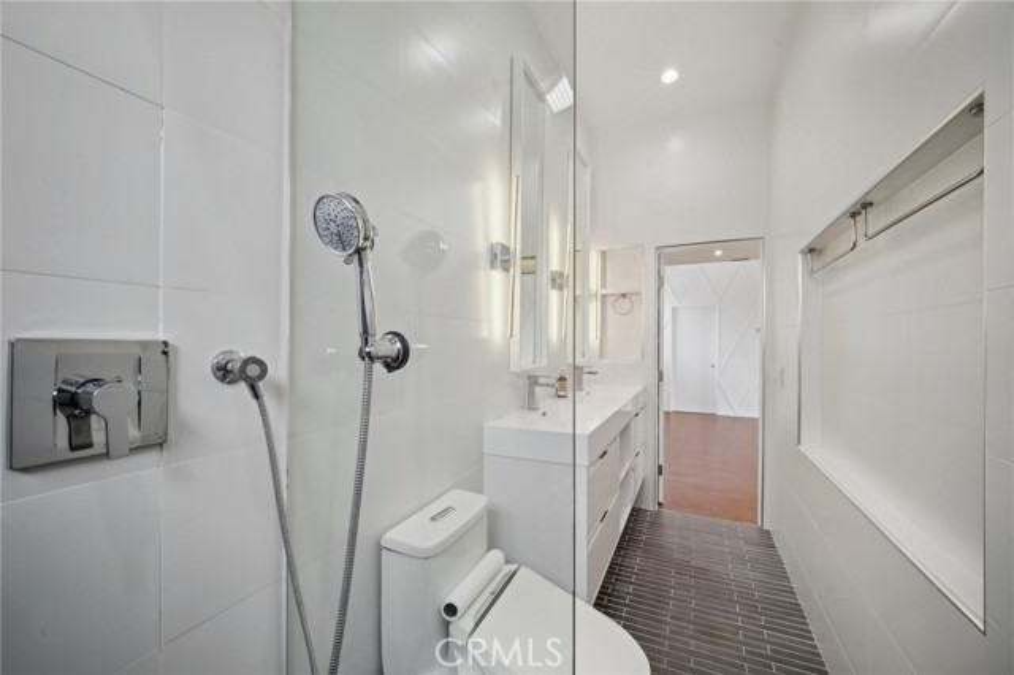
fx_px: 394
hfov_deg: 104.3
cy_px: 338
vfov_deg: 81.1
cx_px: 507
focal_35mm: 14
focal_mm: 9
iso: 400
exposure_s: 1/15
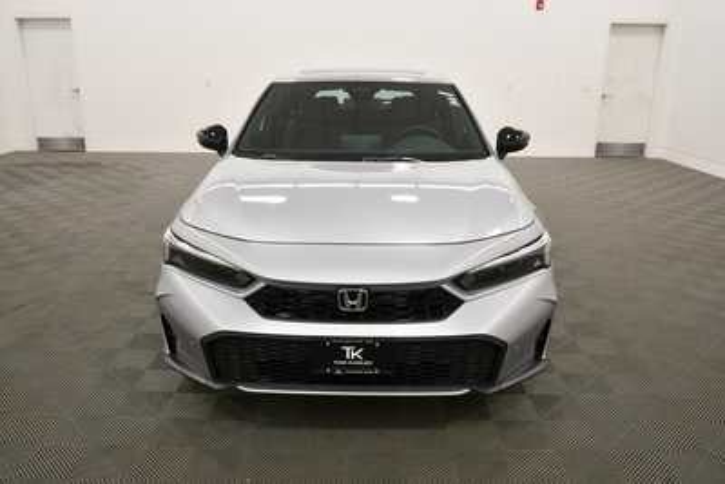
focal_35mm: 30
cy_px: 242
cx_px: 362
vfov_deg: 43.6
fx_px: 604
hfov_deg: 61.9
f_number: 5.6
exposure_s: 1/200
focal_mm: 20
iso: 800
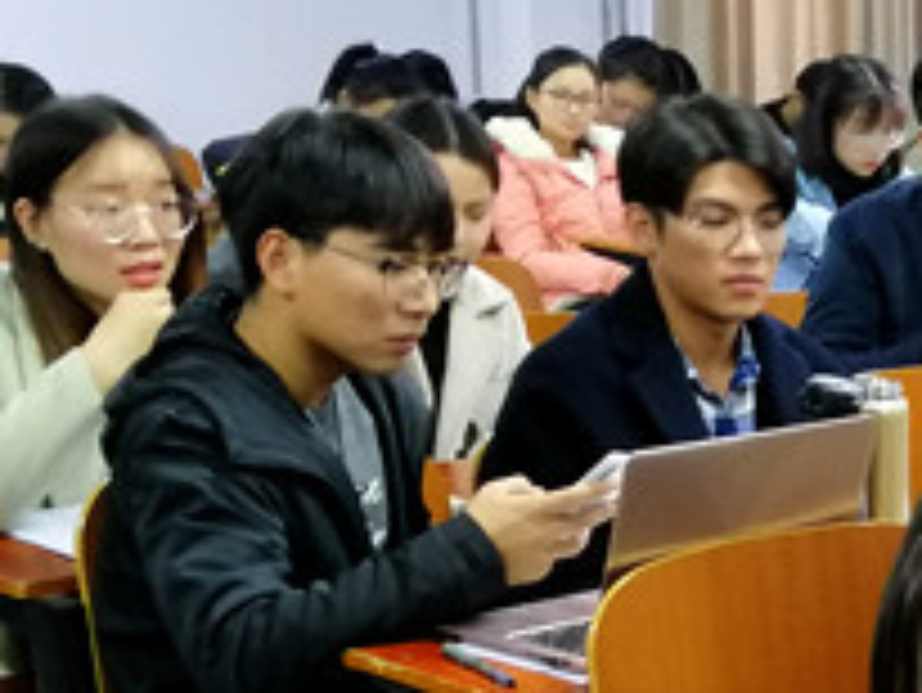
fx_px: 3038
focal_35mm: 114
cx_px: 1313
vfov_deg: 12.8
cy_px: 720
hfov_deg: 16.0
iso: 400
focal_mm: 3.81
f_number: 2.2
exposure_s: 1/25
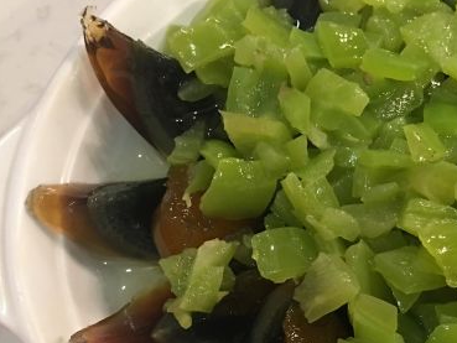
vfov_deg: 26.4
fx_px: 726
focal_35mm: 55
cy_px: 235
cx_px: 362
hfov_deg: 33.9
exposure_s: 1/10
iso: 80
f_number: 2.2
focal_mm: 4.15
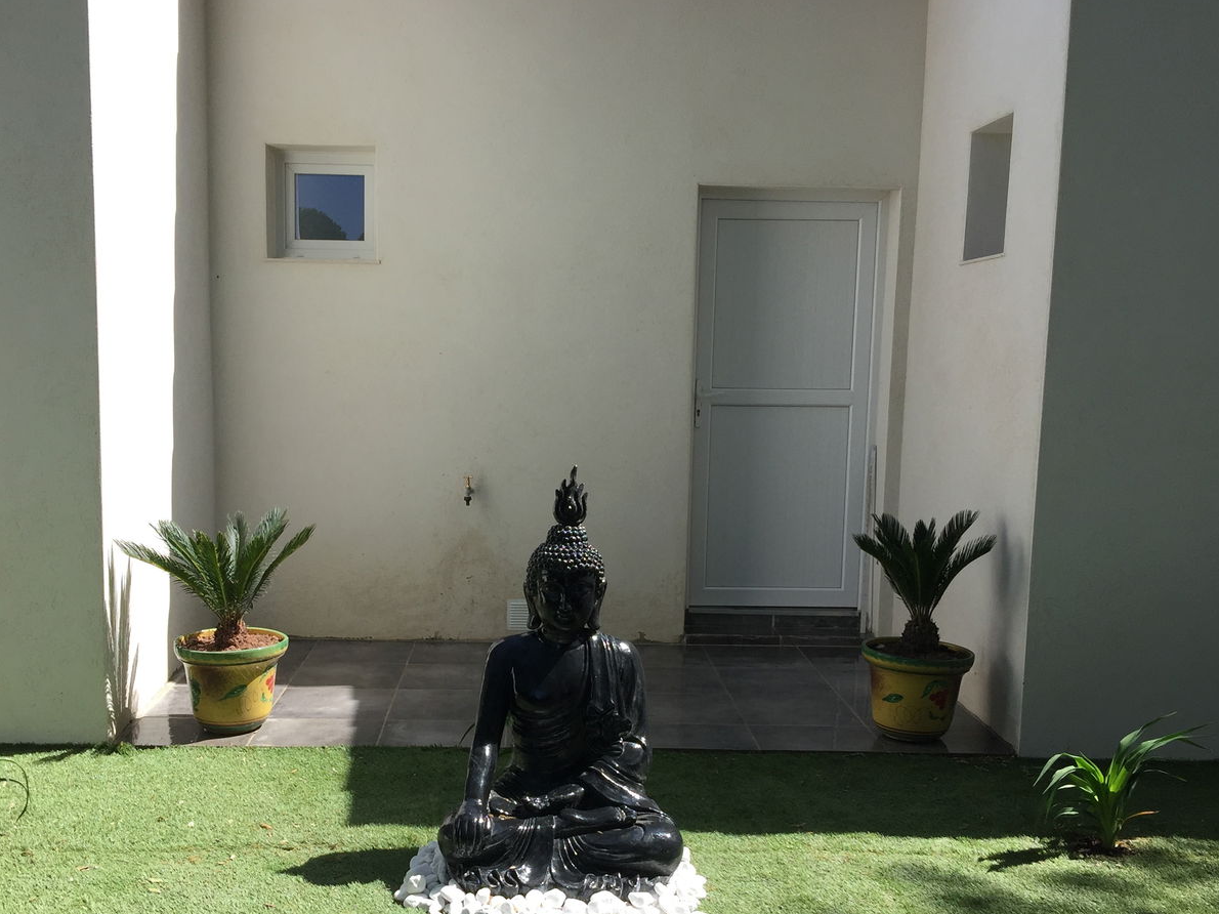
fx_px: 1373
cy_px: 552
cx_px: 571
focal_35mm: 39
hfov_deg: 47.8
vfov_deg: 36.7
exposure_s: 1/942
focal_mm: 4.15
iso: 32
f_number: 2.2
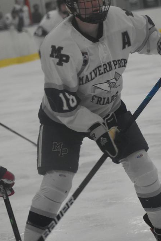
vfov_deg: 9.4
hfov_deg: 6.3
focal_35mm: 220
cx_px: 76
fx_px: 1473
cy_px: 100
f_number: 4.8
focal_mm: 95
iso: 3200
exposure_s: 1/320
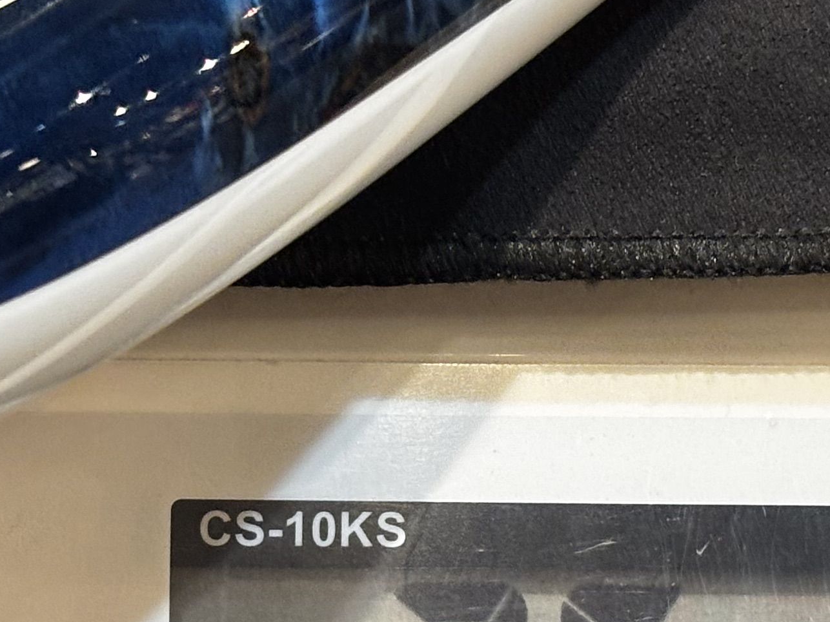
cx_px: 604
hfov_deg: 12.1
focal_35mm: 163
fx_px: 3909
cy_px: 590
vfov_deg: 9.1
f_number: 1.6
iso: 160
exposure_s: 1/60
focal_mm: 5.96
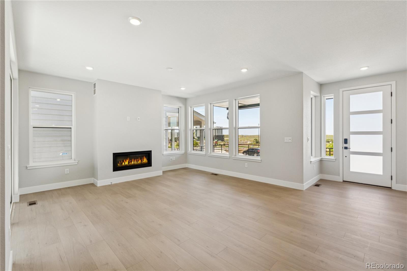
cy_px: 136
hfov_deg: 95.0
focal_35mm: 16
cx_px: 204
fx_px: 186
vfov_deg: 72.0
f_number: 8
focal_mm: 16.5
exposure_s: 1/80
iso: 160
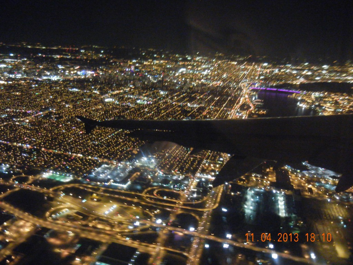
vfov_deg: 46.8
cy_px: 132
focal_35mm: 30
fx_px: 306
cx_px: 176
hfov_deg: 60.0
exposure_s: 1/5.4
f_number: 3.5
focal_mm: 5.4
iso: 400
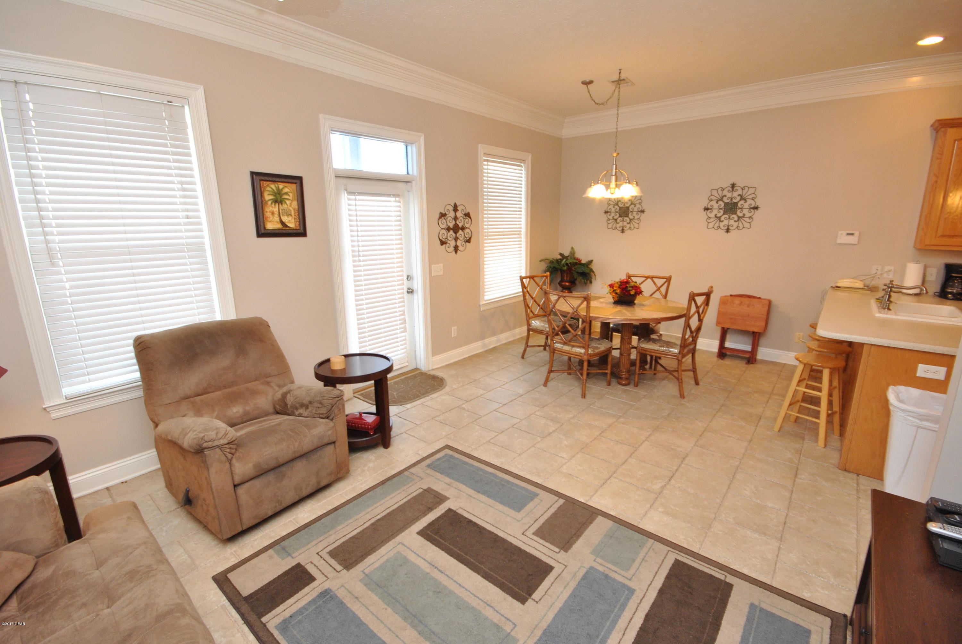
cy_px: 322
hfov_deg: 100.3
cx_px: 481
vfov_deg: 77.5
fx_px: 401
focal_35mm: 15
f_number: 8
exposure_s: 1/8
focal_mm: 10
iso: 400
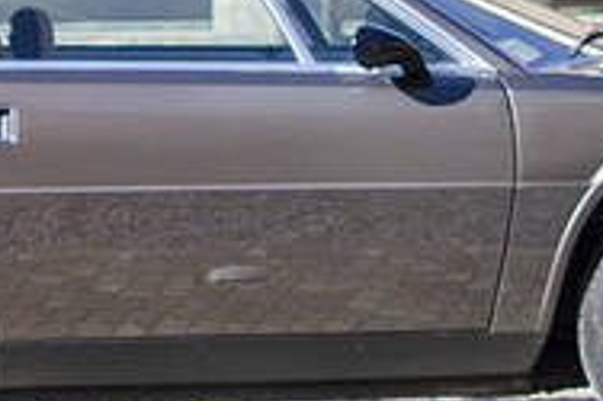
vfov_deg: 3.5
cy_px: 30
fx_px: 6539
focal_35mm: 391
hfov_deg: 5.3
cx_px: -29
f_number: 2
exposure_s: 1/800
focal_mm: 35
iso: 100
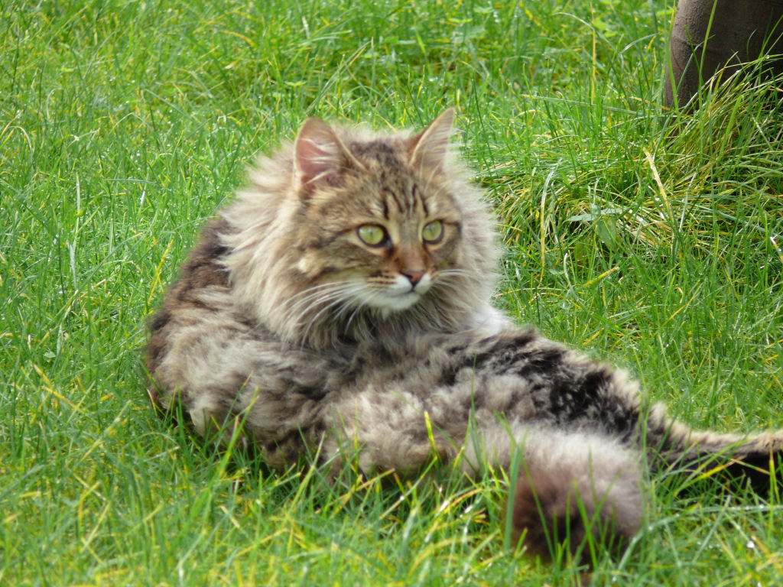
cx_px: 392
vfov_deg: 3.5
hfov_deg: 4.7
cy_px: 294
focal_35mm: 420
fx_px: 9500
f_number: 3.7
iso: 125
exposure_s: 1/125
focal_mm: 88.8
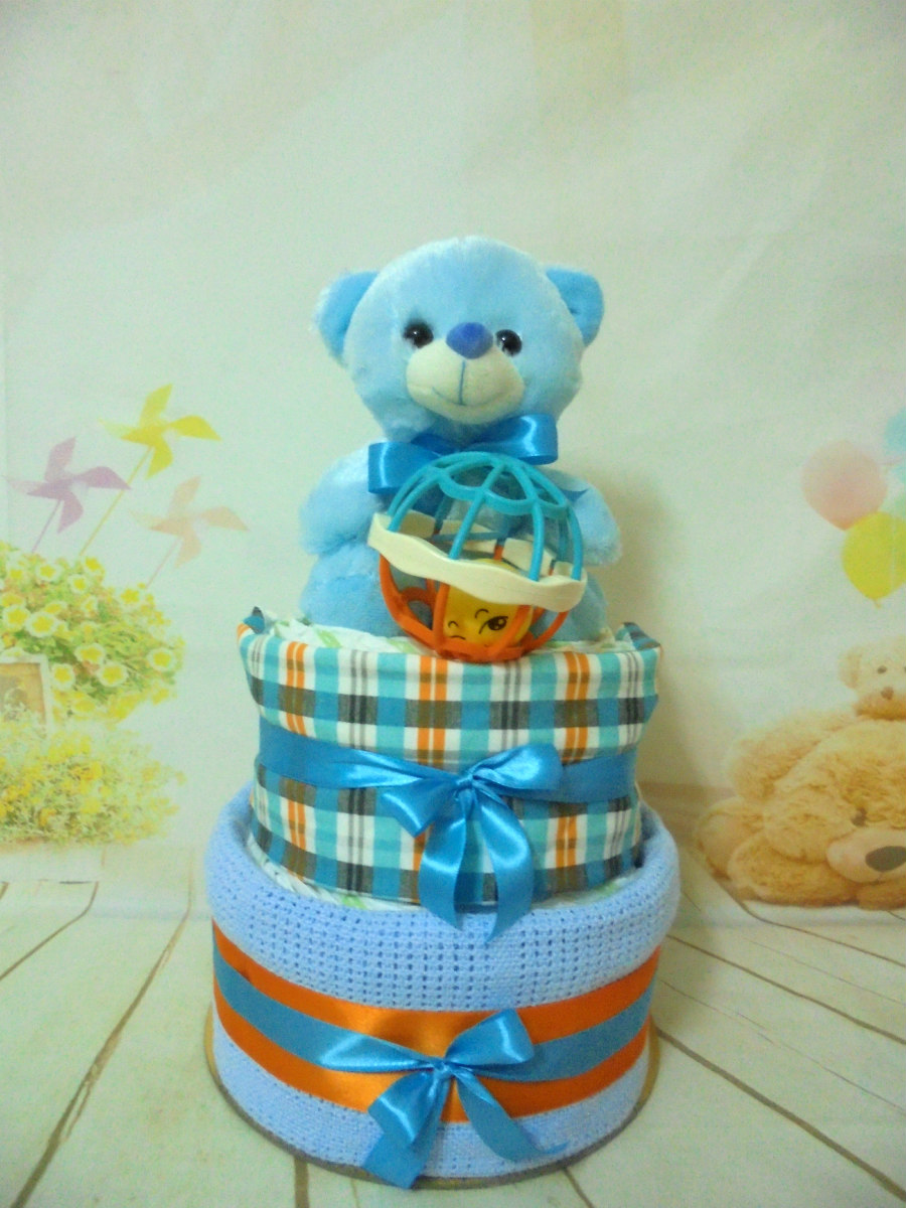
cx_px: 453
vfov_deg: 67.3
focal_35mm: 26
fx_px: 907
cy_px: 604
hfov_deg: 53.1
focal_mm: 4.6
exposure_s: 1/20
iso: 640
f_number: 3.5
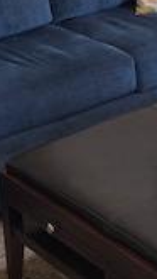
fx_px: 872
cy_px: 17
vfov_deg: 17.8
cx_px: 184
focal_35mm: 118
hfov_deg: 10.1
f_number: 1.8
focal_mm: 4
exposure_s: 1/120
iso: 50
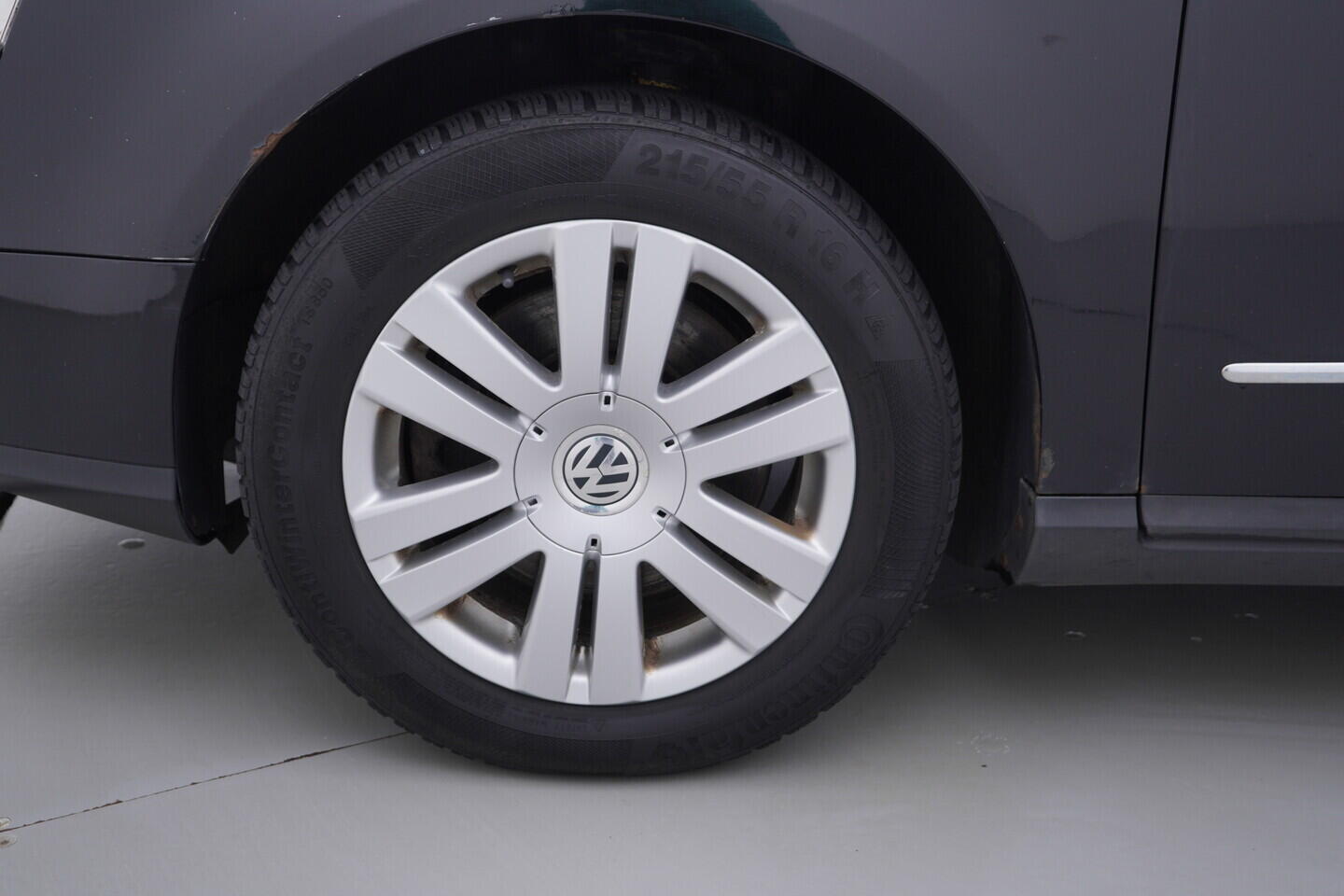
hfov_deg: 53.1
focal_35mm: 36
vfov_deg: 36.9
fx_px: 1344
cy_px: 448
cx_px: 672
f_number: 3.5
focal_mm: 24
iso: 125
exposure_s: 1/60
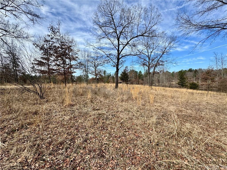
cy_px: 85
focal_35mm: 14
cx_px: 114
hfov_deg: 102.1
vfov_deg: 85.7
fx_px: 92
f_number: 2.2
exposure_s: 1/1063
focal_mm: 2.22
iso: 40
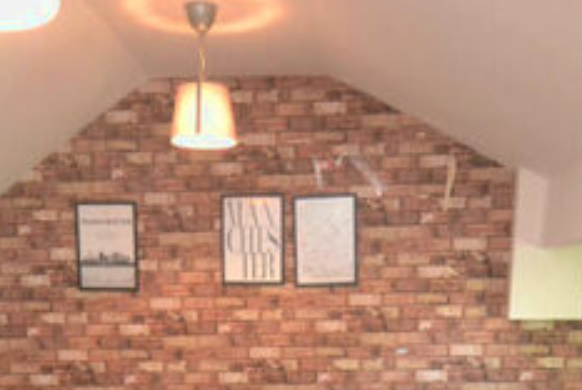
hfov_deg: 43.5
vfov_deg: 26.8
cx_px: 302
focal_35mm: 45
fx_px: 728
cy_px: 456
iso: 3200
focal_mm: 10
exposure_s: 1/60
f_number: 3.5
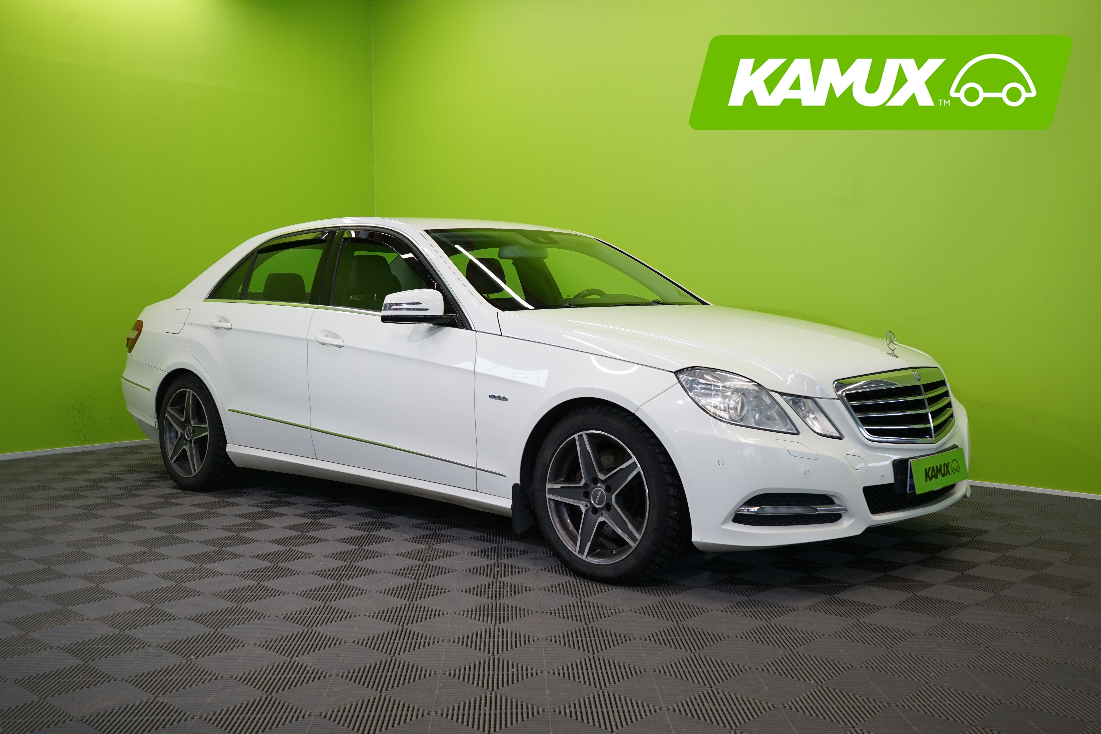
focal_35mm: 35
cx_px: 550
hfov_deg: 54.4
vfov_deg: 37.9
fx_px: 1070
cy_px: 367
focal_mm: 35
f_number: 6.3
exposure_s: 1/40
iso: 400
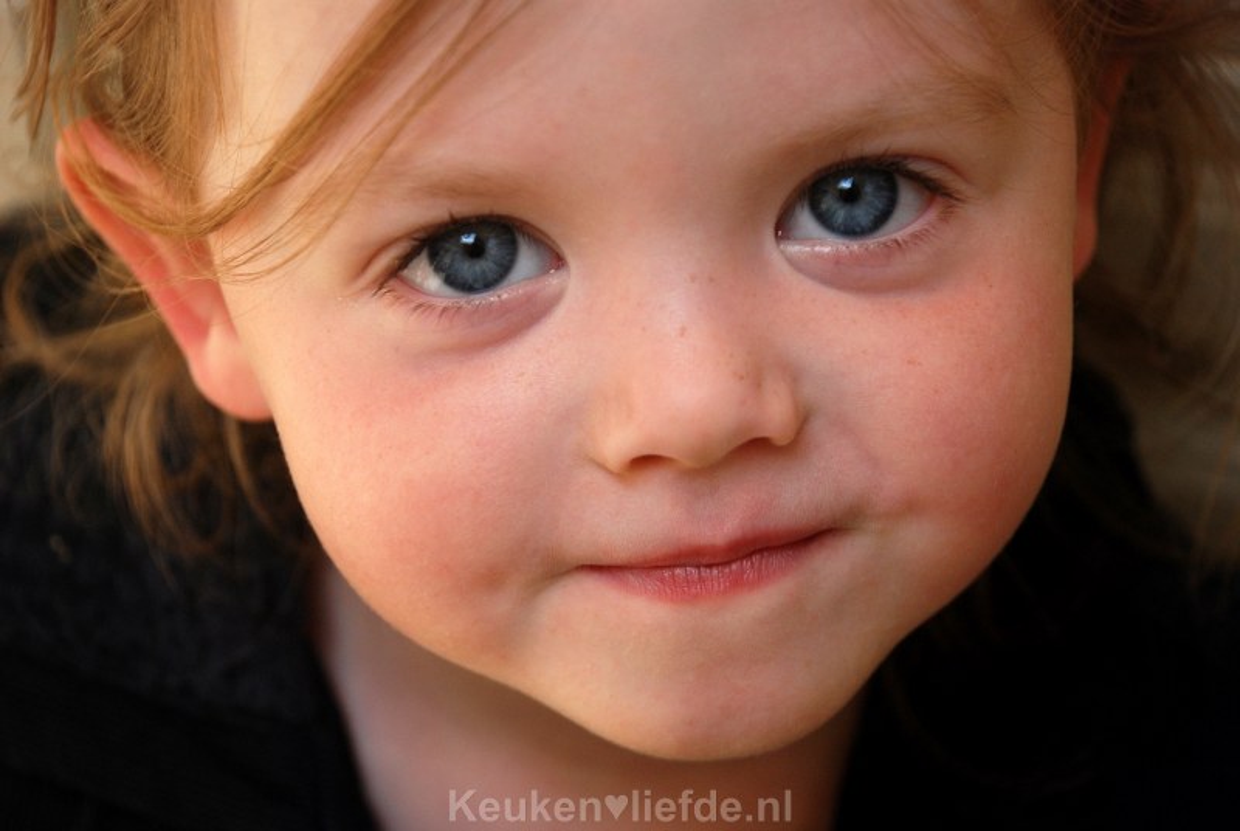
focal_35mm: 112
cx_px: 620
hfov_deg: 18.2
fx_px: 3881
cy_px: 416
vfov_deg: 12.2
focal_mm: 75
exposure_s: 1/125
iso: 400
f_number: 5.6
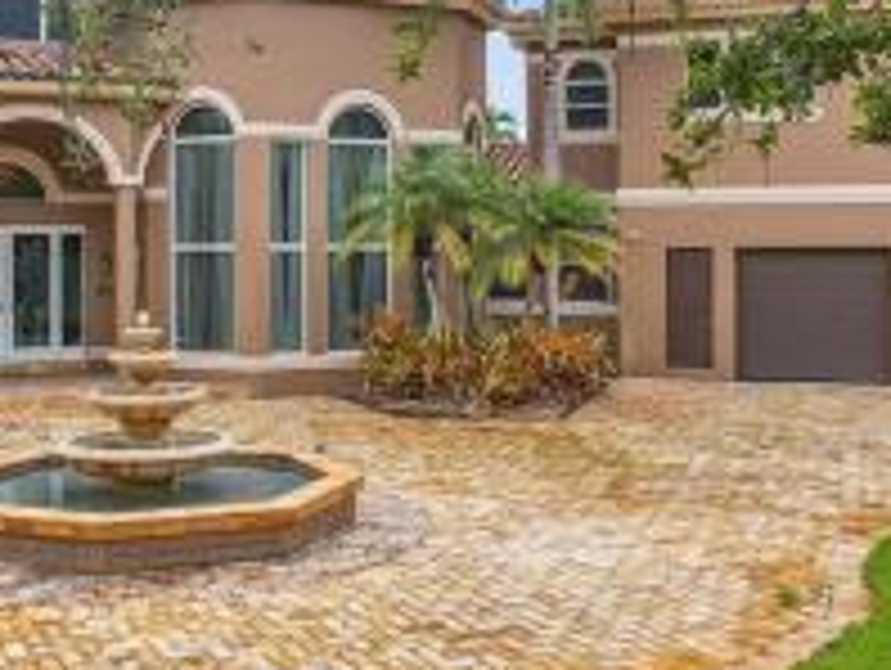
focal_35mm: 48
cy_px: 252
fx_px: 1237
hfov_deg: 39.6
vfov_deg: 30.2
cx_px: 405
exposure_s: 1/1000
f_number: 2.8
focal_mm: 8.38
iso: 100
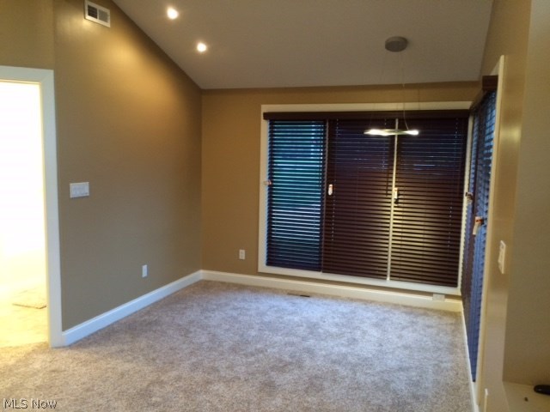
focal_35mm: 29
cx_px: 275
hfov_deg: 61.7
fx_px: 461
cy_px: 206
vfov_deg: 48.2
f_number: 2.2
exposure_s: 1/30
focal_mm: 4.15
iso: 250
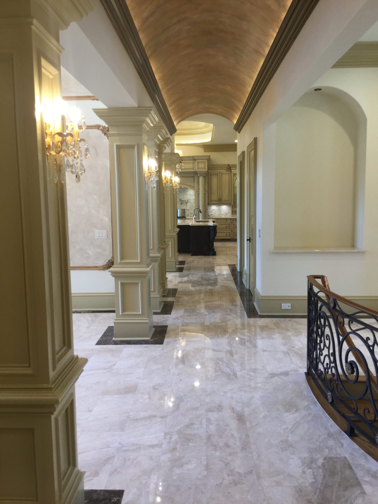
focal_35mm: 31
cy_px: 252
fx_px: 451
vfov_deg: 58.4
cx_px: 189
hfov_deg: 45.4
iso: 50
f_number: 2.4
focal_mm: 3.3
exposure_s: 1/30
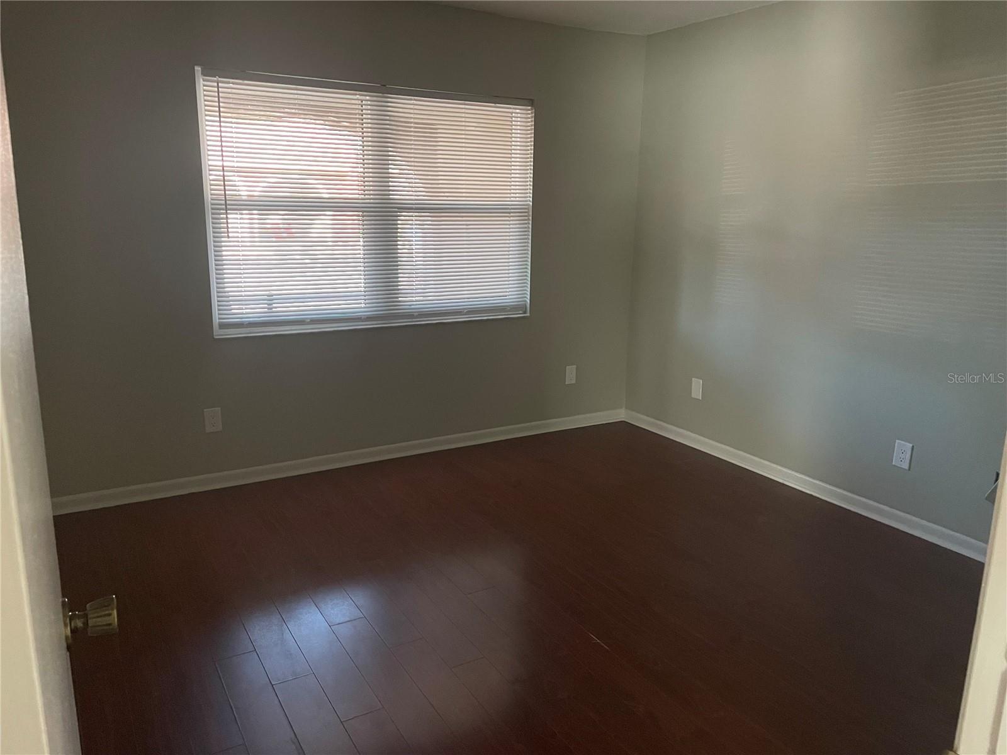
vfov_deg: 53.1
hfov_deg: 67.3
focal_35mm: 26
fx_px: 756
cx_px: 504
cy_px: 378
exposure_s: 1/30
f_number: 1.6
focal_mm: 4.2
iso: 500
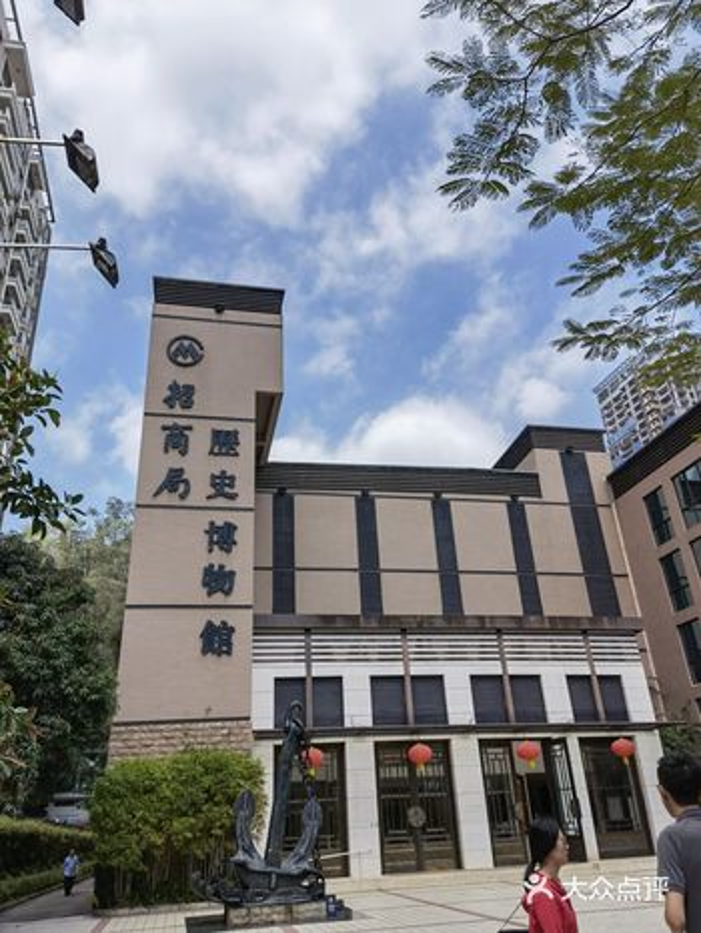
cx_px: 350
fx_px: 728
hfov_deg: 51.4
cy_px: 466
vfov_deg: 65.3
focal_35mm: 27
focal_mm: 6.67
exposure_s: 1/5000
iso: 50
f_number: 1.9
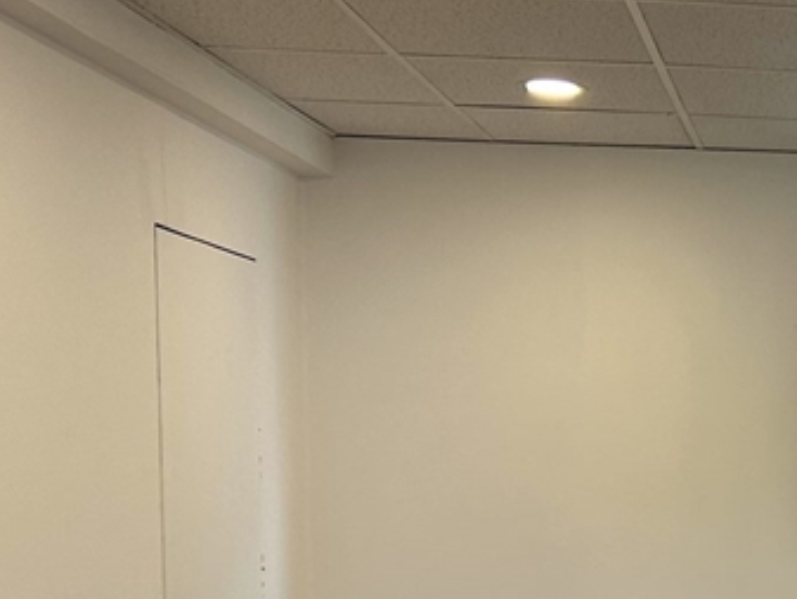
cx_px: 991
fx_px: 1820
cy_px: 656
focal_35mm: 79
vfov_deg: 18.0
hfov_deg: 22.5
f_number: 1.5
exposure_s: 1/120
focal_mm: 5.7
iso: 50
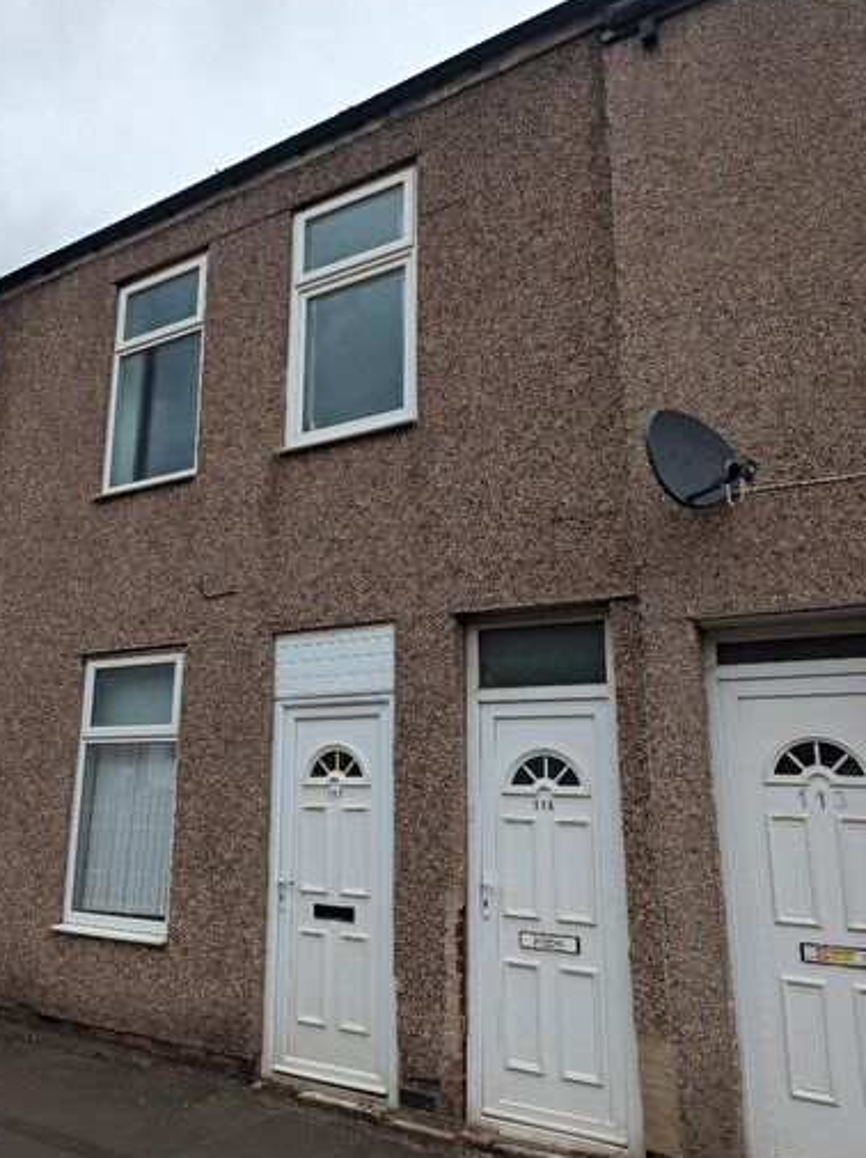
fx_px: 835
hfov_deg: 54.8
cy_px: 572
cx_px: 420
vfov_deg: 69.4
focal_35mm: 25
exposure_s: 1/1618
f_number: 1.85
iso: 47
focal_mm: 6.81
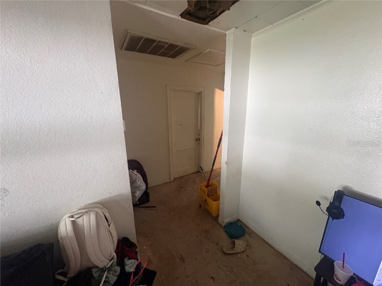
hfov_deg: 102.1
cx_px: 191
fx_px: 154
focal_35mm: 14
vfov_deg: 85.7
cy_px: 143
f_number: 2.2
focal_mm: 2.22
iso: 500
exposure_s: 1/60
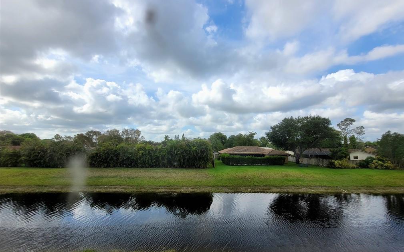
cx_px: 205
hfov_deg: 105.3
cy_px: 132
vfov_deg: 78.6
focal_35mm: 14
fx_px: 154
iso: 40
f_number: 2.2
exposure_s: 1/1429
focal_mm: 1.74
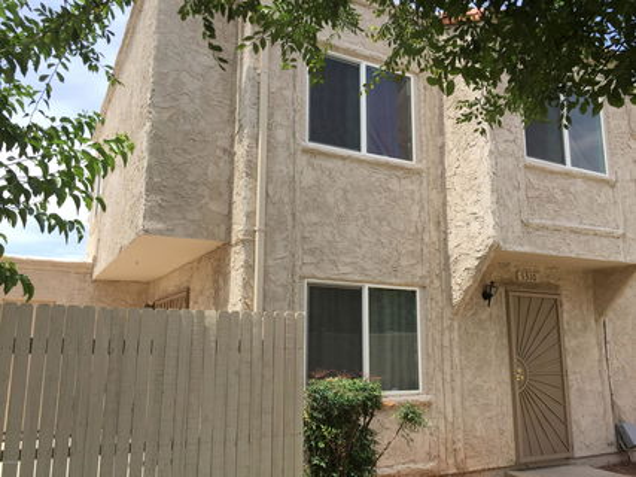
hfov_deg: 61.7
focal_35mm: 29
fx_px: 533
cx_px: 318
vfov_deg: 48.2
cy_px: 238
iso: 32
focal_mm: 4.15
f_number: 2.2
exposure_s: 1/1099
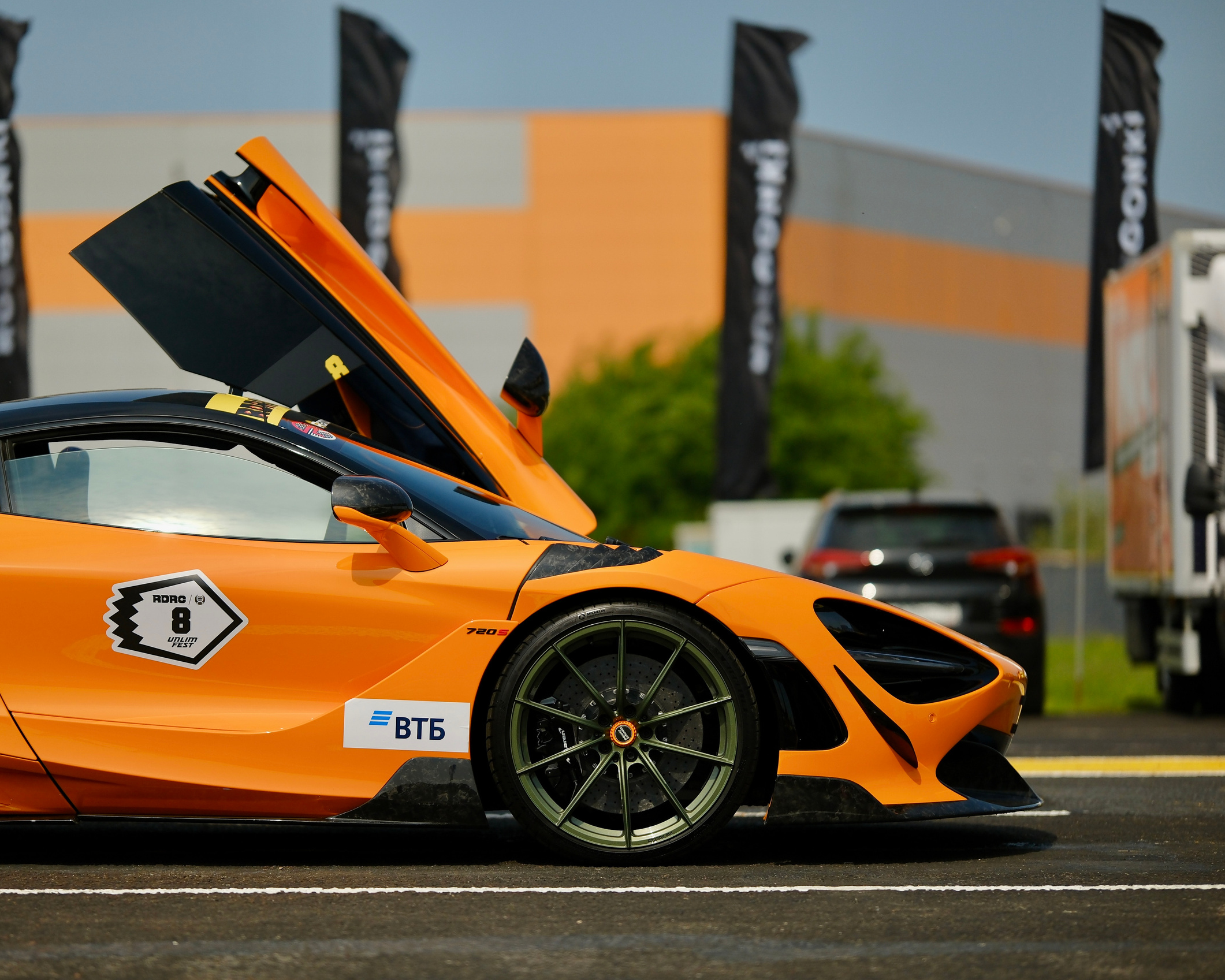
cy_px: 490
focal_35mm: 128
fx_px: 4641
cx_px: 501
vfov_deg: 12.1
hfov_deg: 15.0
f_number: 1.2
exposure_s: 1/32000
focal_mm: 75
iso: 160
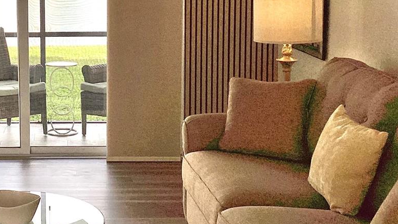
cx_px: 52
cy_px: 44
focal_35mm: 70
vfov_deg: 17.1
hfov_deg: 29.1
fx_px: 739
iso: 25
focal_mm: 3.3
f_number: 2.4
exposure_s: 1/301
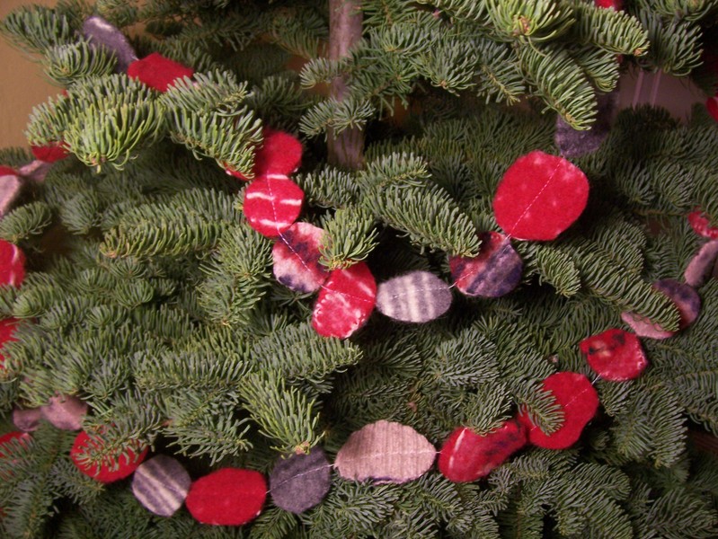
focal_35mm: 34
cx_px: 359
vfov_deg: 41.8
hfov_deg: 53.9
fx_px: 706
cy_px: 270
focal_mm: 5.6
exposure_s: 1/8
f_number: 2.7
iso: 160
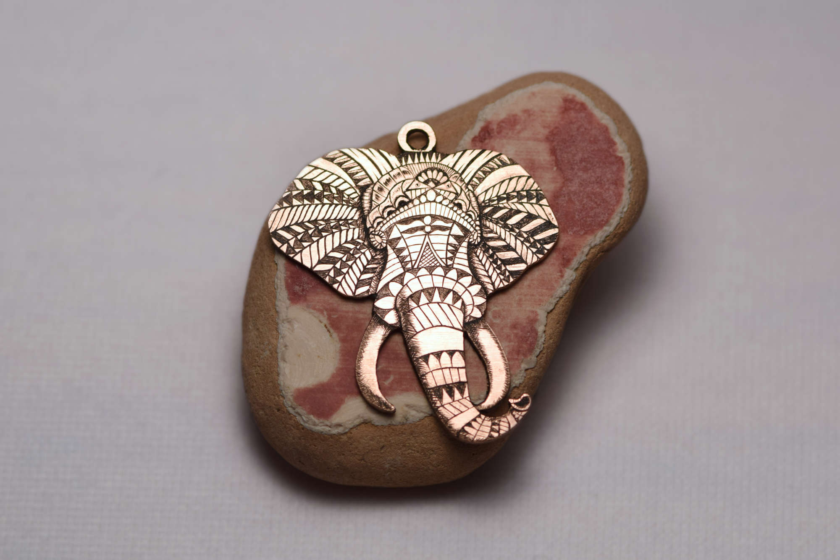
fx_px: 3675
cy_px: 280
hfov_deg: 13.0
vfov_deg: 8.7
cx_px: 420
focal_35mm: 158
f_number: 13
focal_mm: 105
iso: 100
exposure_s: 1/40
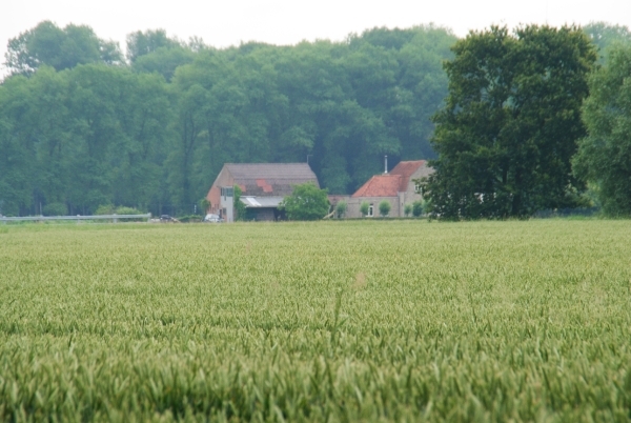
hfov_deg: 6.9
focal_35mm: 300
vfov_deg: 4.6
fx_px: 5266
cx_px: 316
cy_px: 212
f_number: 9
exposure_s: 1/160
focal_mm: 200
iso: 200
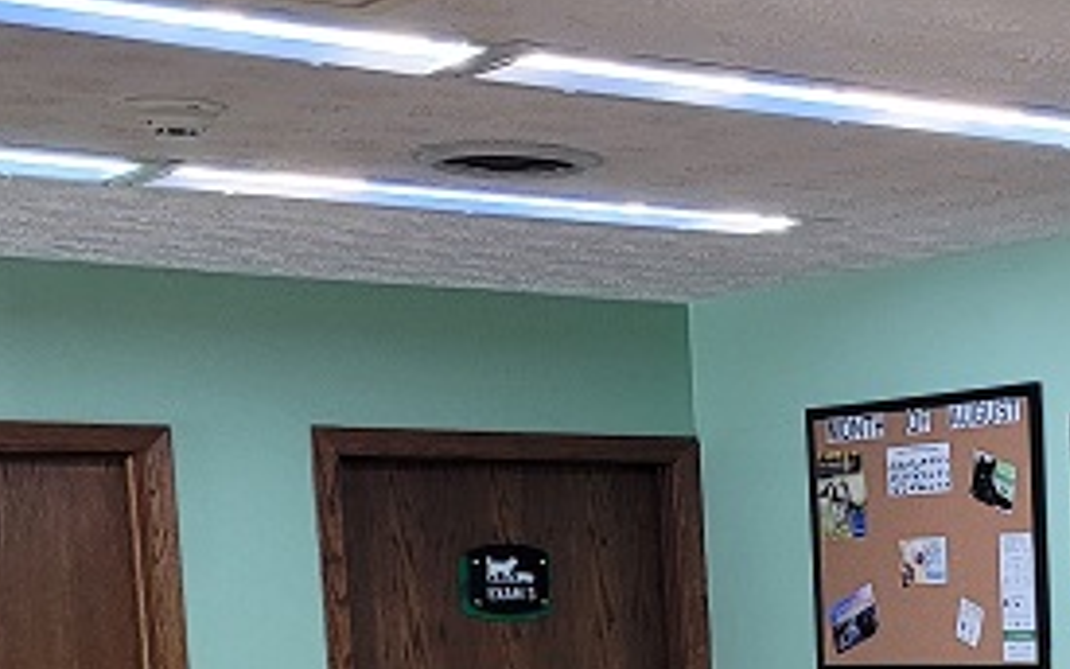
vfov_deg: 12.4
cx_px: 1463
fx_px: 2946
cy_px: 965
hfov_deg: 18.8
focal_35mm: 101
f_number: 1.8
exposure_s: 1/40
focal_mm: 5.4
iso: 160
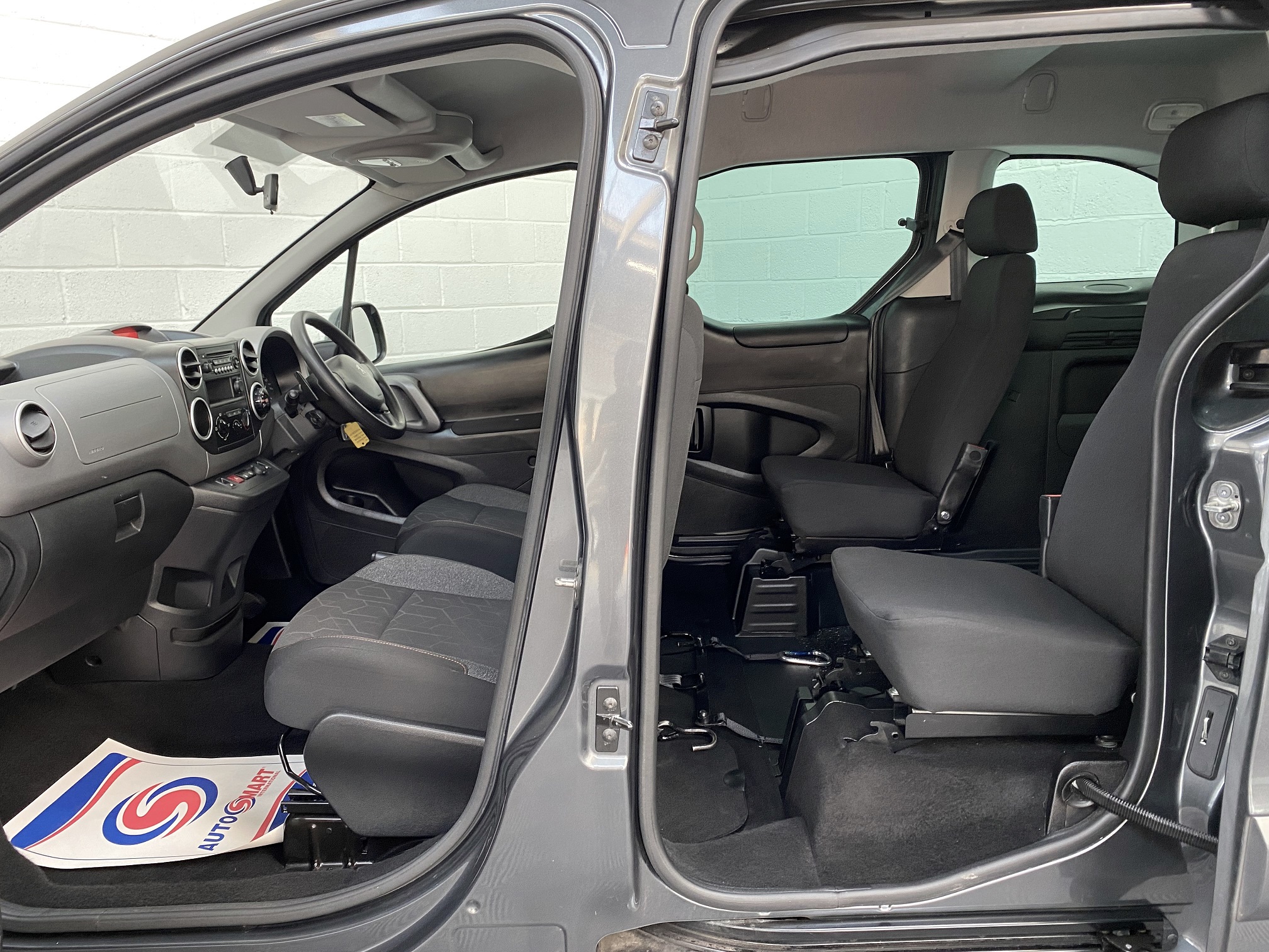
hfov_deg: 67.3
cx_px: 634
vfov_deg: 53.1
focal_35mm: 26
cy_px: 476
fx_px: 953
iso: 125
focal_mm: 4.25
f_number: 1.8
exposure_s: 1/50
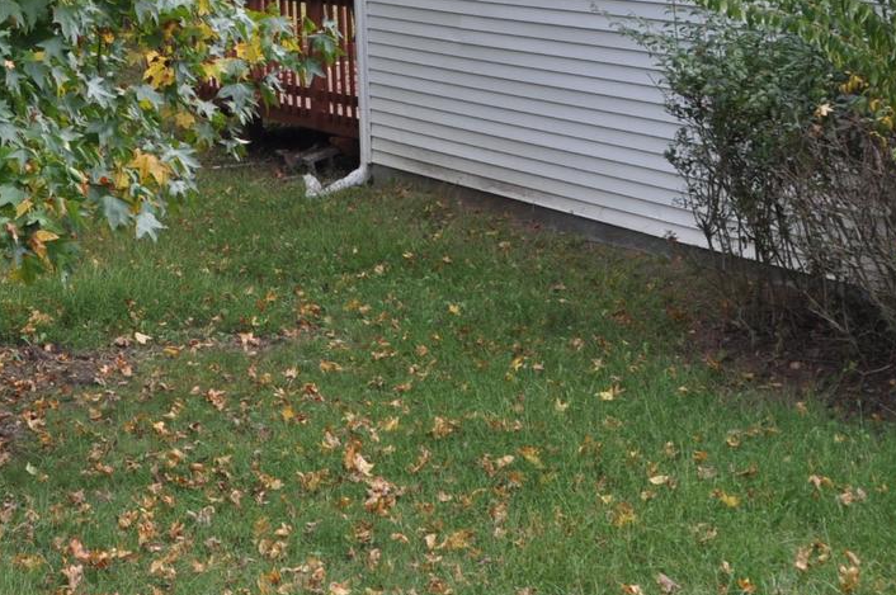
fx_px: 2163
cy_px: 66
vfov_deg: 15.5
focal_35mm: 87
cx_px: 321
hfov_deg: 23.3
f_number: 5.6
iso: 200
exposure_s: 1/125
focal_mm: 20
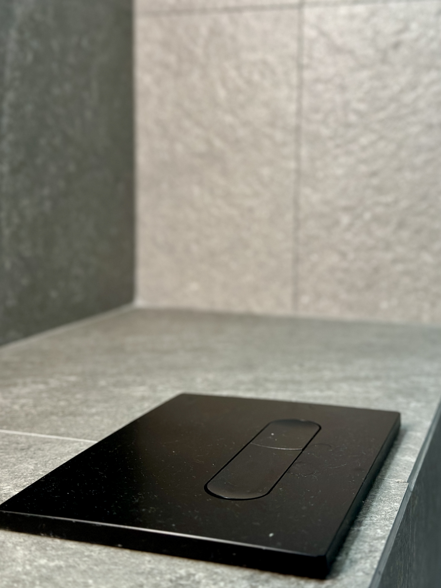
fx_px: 815
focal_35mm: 48
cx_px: 220
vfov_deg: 39.7
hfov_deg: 30.3
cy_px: 294
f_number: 1.78
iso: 500
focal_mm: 6.86
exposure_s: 1/40
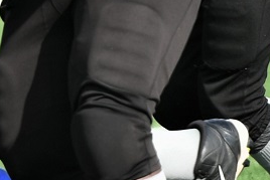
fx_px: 10085
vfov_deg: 1.0
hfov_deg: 1.5
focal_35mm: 1344
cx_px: -152
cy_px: -37
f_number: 3.5
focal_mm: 200
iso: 100
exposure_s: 1/1000
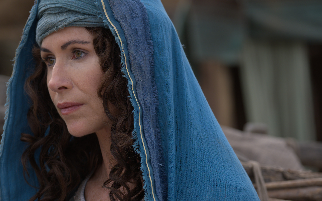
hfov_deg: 9.5
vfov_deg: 6.0
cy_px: 113
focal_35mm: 220
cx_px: 99
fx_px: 1931
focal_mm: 98.2
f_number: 3.2
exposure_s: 1/320
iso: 250
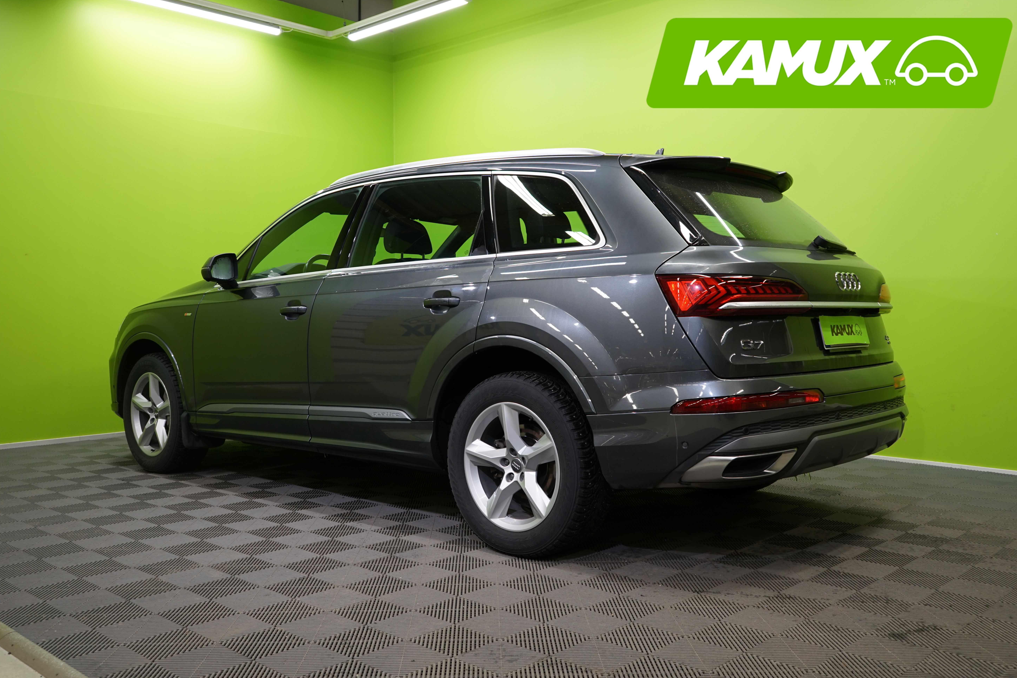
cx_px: 515
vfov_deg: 41.1
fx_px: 904
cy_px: 334
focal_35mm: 32
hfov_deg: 58.7
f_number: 5
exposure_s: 1/30
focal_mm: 31
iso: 400
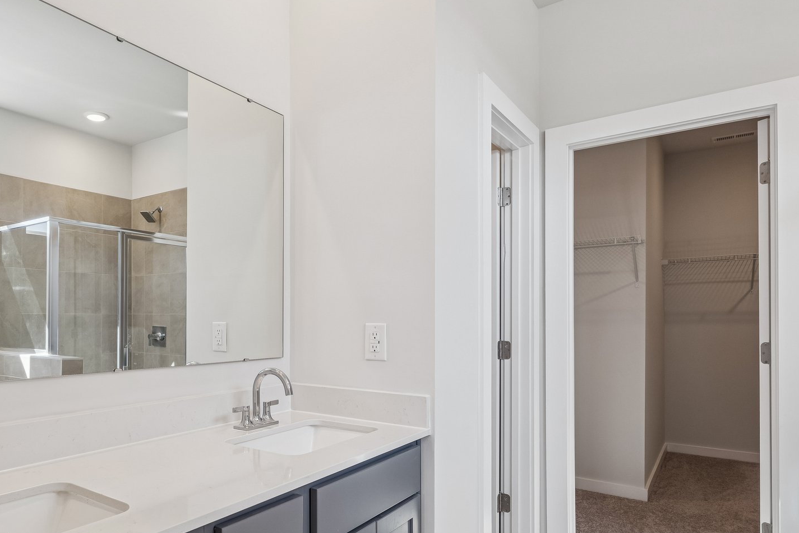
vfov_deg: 54.7
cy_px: 322
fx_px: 510
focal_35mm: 23
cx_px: 267
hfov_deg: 73.8
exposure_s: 1/40
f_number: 8
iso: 640
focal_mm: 16
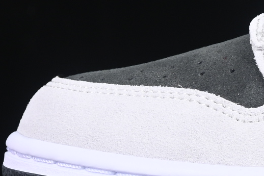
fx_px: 2954
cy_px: -32
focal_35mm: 403
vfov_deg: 3.4
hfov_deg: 5.0
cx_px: 505
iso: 160
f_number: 7.1
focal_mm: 50
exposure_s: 1/60
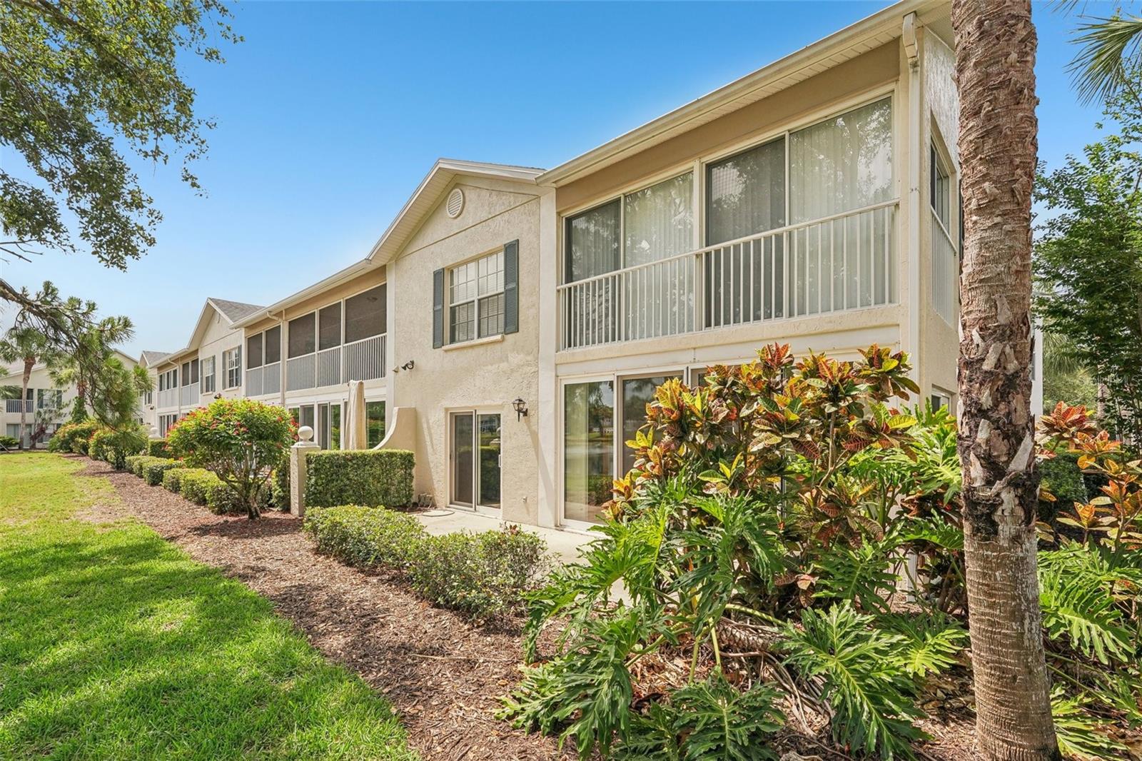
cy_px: 380
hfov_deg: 96.7
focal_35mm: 16
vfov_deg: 73.7
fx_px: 507
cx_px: 571
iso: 400
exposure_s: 1/800
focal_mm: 16
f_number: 8
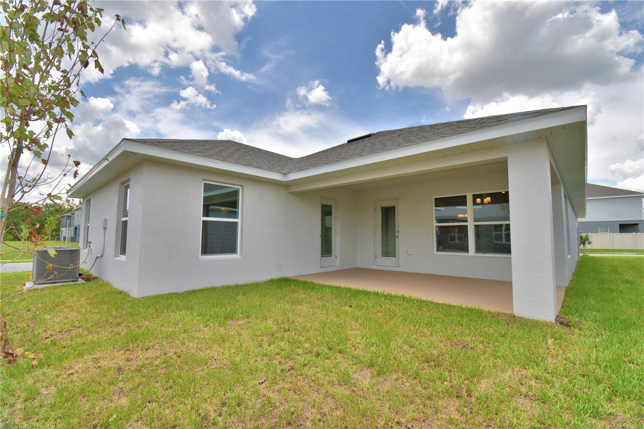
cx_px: 322
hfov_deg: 100.4
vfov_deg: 77.3
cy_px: 214
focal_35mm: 15
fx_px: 268
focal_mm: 10
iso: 100
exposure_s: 1/250
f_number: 9
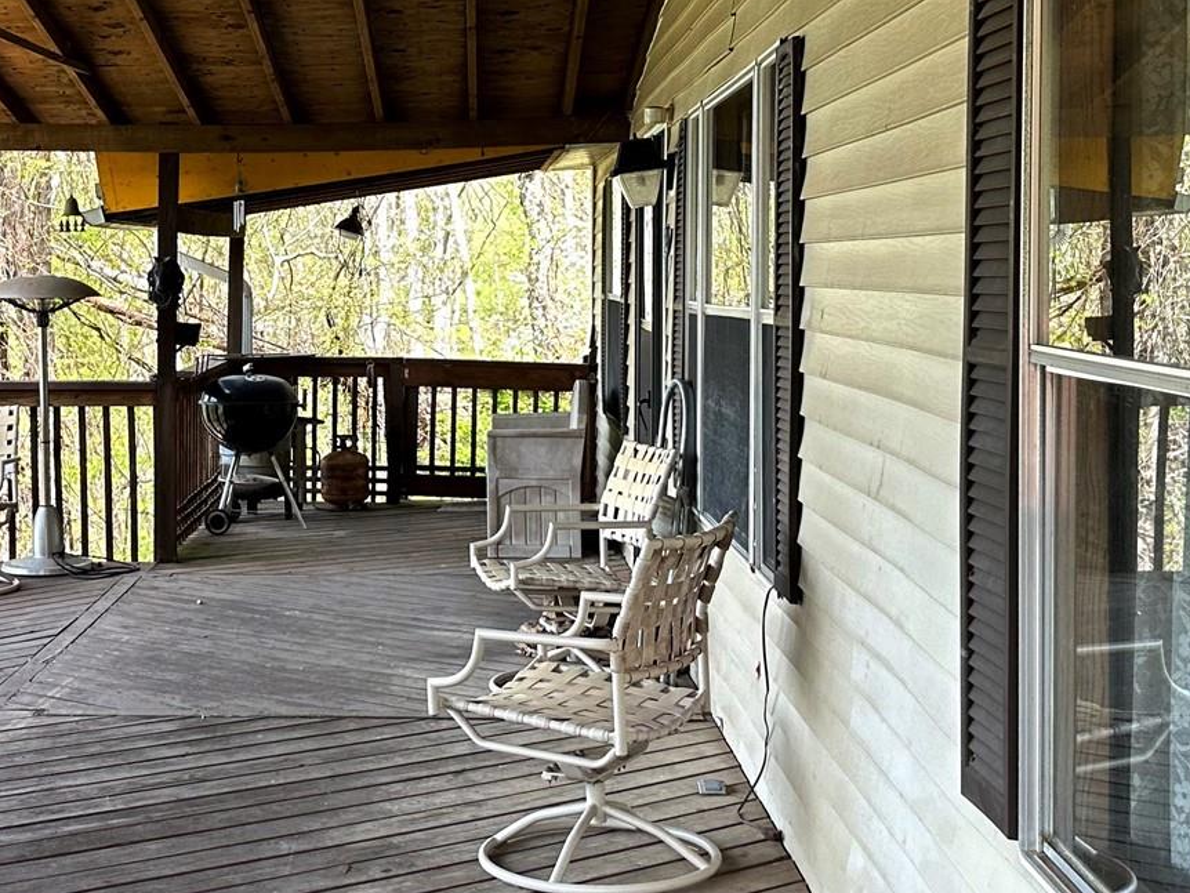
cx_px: 320
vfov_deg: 25.6
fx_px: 1960
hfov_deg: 33.2
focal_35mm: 57
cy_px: 363
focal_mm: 6.86
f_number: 1.78
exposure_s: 1/401
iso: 80
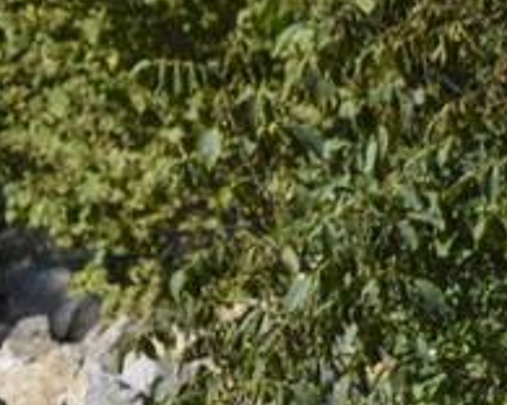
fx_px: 10159
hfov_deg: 2.9
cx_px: -185
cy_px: 539
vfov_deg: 2.3
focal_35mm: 677
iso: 200
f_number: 5.6
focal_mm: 140
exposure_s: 1/800
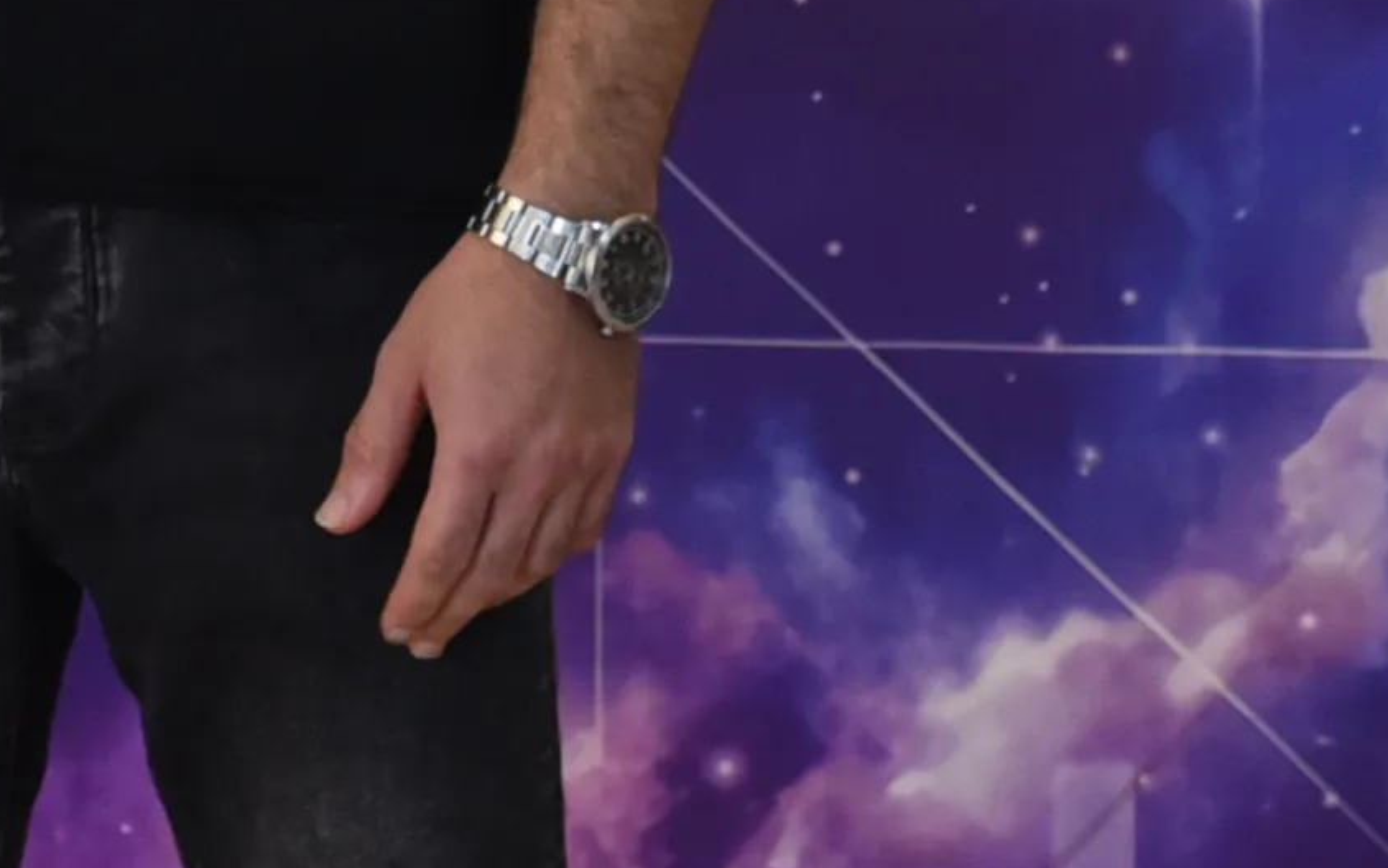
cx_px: -888
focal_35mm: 316
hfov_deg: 6.5
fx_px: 11957
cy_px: -1248
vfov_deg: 4.1
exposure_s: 1/100
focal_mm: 58
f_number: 6.3
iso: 1600
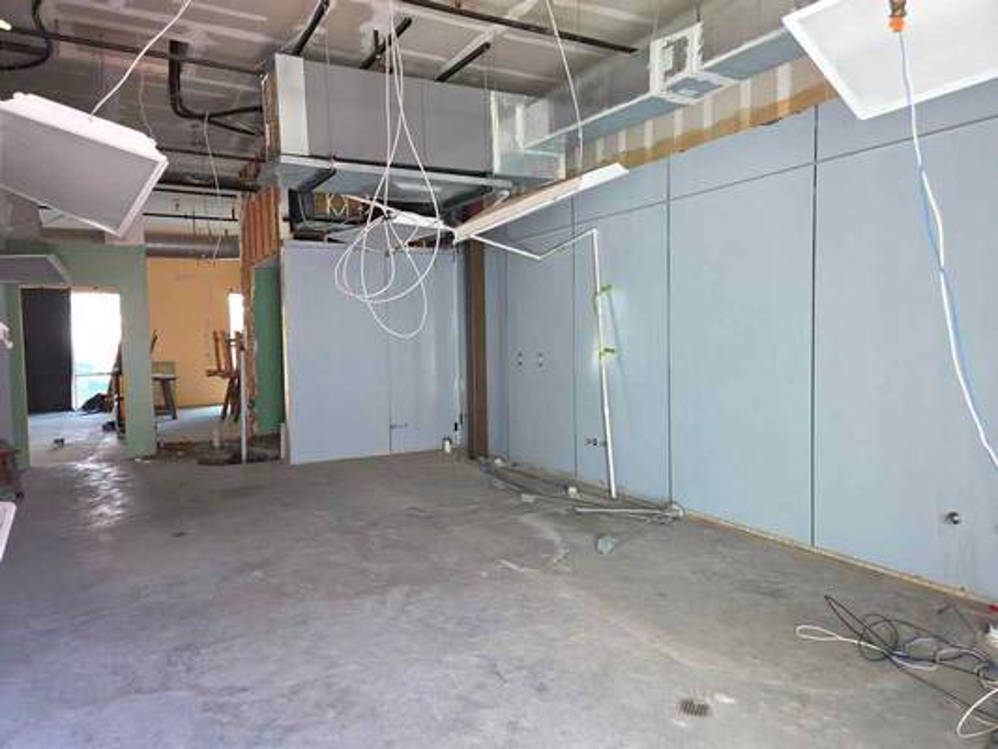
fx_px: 663
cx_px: 499
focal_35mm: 23
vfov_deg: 58.9
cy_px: 374
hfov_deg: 73.9
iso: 125
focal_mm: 5.4
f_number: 1.8
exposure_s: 1/60
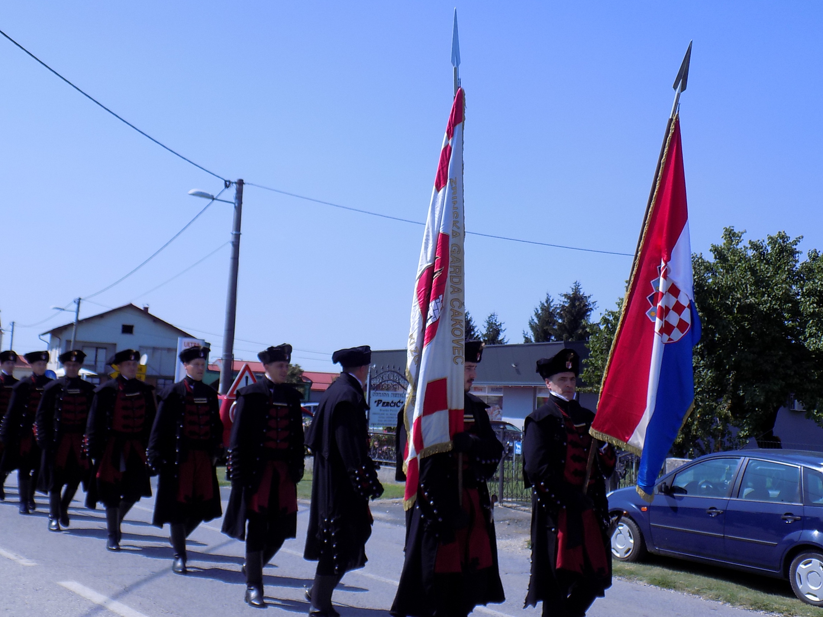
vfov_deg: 35.1
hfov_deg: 45.8
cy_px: 308
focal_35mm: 41
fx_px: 975
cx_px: 412
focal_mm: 7.3
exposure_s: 1/800
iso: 80
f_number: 3.6
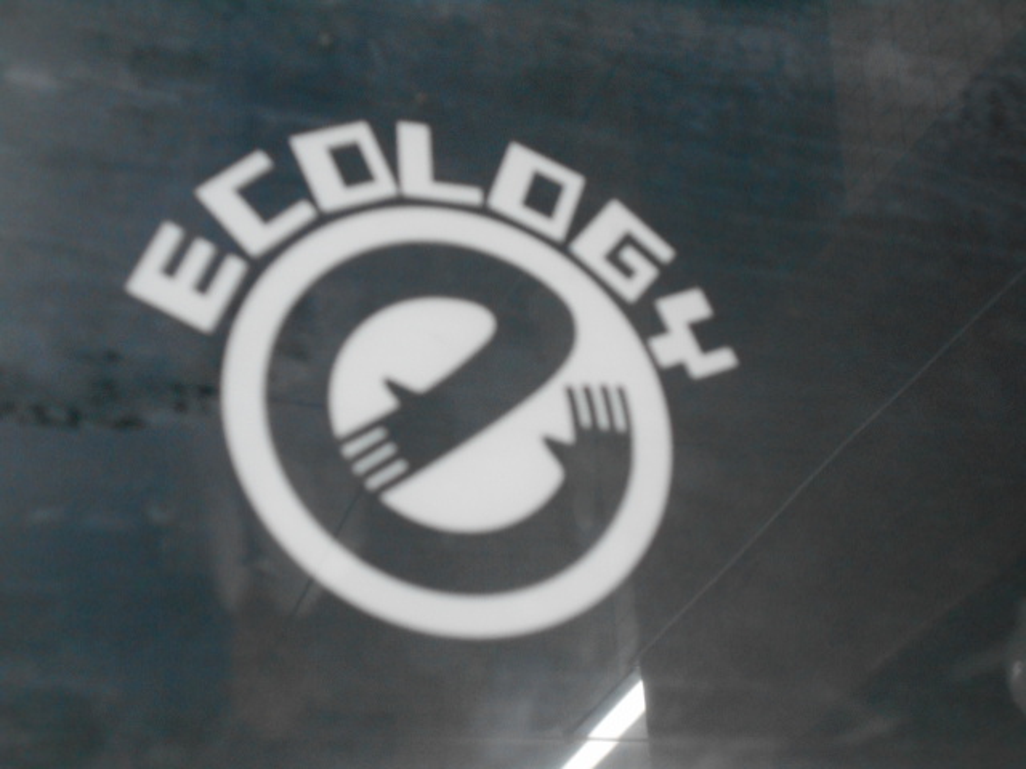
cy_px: 384
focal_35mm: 66
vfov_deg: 22.3
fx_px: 1956
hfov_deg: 29.4
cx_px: 513
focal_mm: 11.6
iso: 400
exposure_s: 1/20
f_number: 5.3
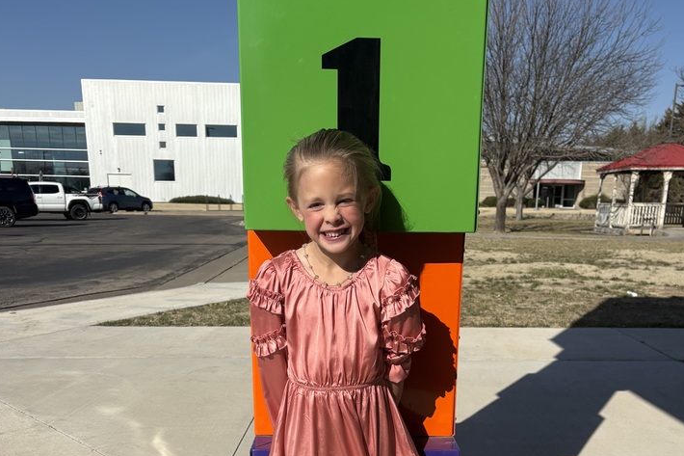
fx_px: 741
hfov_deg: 49.5
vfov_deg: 32.5
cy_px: 413
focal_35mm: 39
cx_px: 364
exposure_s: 1/6993
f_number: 1.6
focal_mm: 5.96
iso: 50
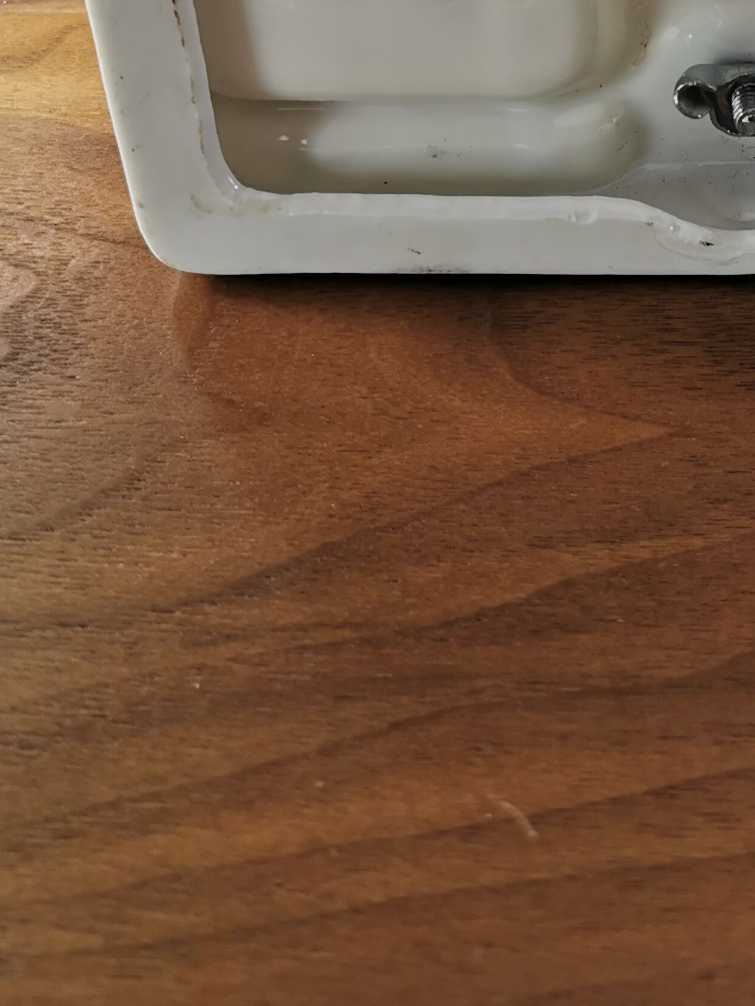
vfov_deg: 30.0
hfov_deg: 24.0
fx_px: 1716
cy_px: -42
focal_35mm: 59
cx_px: 716
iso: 100
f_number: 1.6
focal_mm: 5.56
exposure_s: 1/100
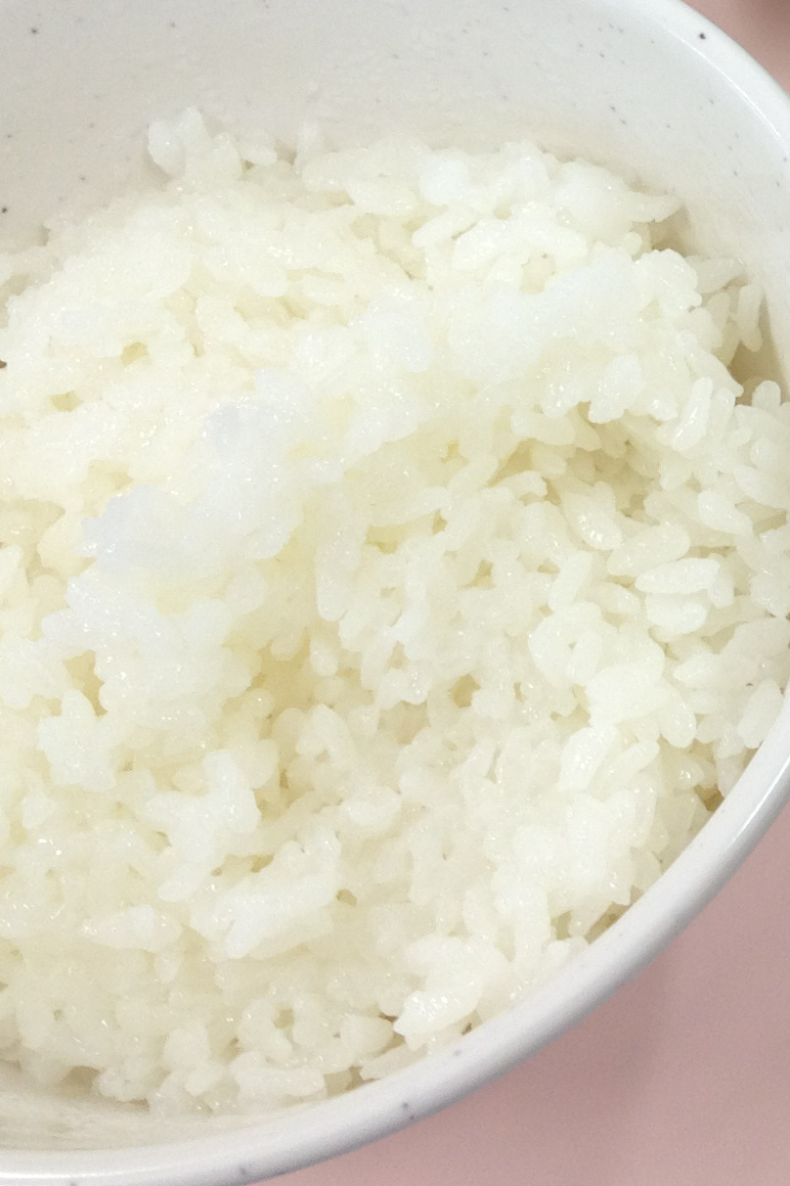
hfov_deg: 12.5
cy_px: 205
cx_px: 1495
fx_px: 3226
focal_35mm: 98
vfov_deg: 20.5
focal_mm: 4.28
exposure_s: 1/30
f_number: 2.4
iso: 64
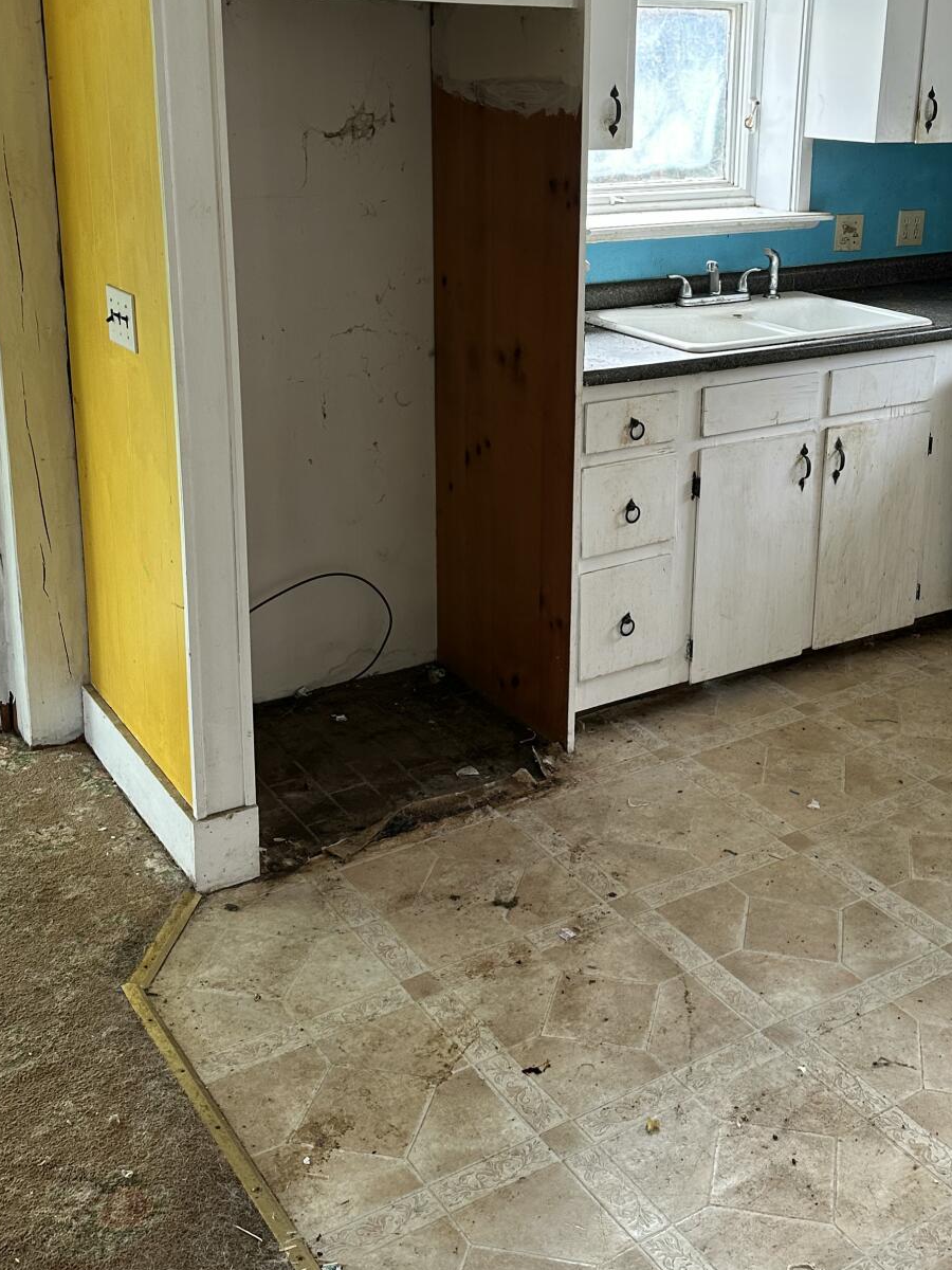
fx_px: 1467
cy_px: 443
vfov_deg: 46.2
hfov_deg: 35.8
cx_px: 598
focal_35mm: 40
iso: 125
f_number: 1.78
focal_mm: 6.86
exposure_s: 1/121
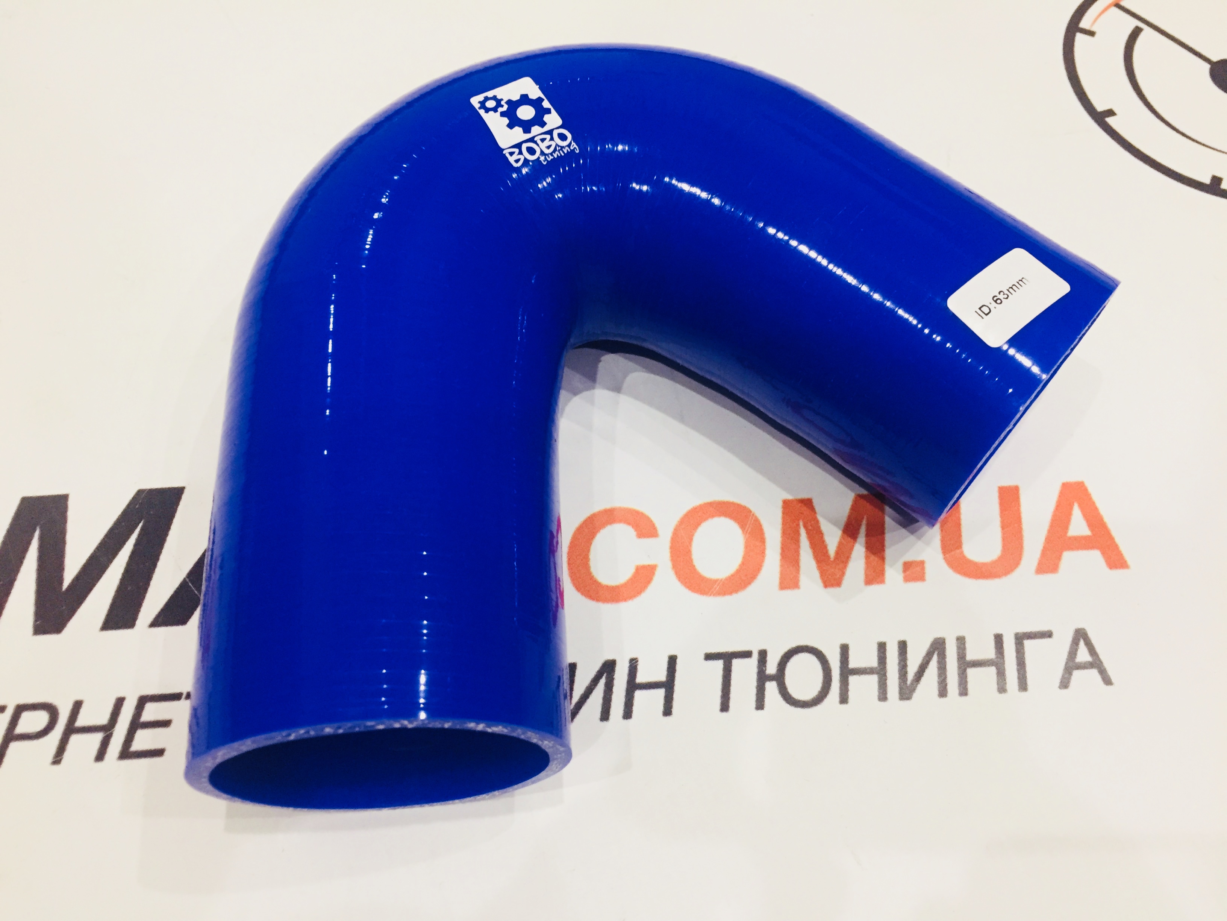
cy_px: 460
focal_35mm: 29
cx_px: 614
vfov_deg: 48.2
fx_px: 1028
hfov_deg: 61.7
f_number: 2.2
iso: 250
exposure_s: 1/33
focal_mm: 4.15
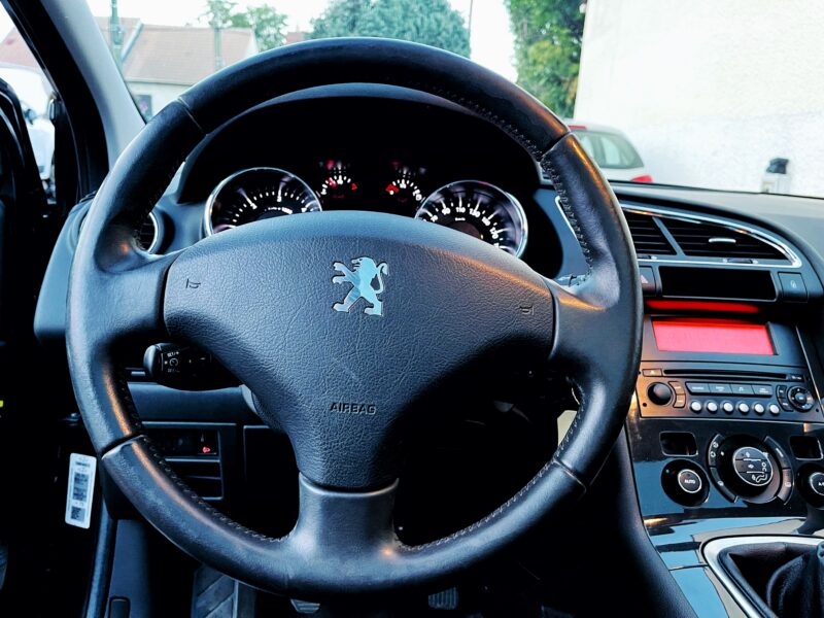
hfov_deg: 69.4
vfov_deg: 54.9
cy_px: 309
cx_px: 412
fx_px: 595
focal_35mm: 25
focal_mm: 5.1
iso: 640
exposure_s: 1/35
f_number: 1.6
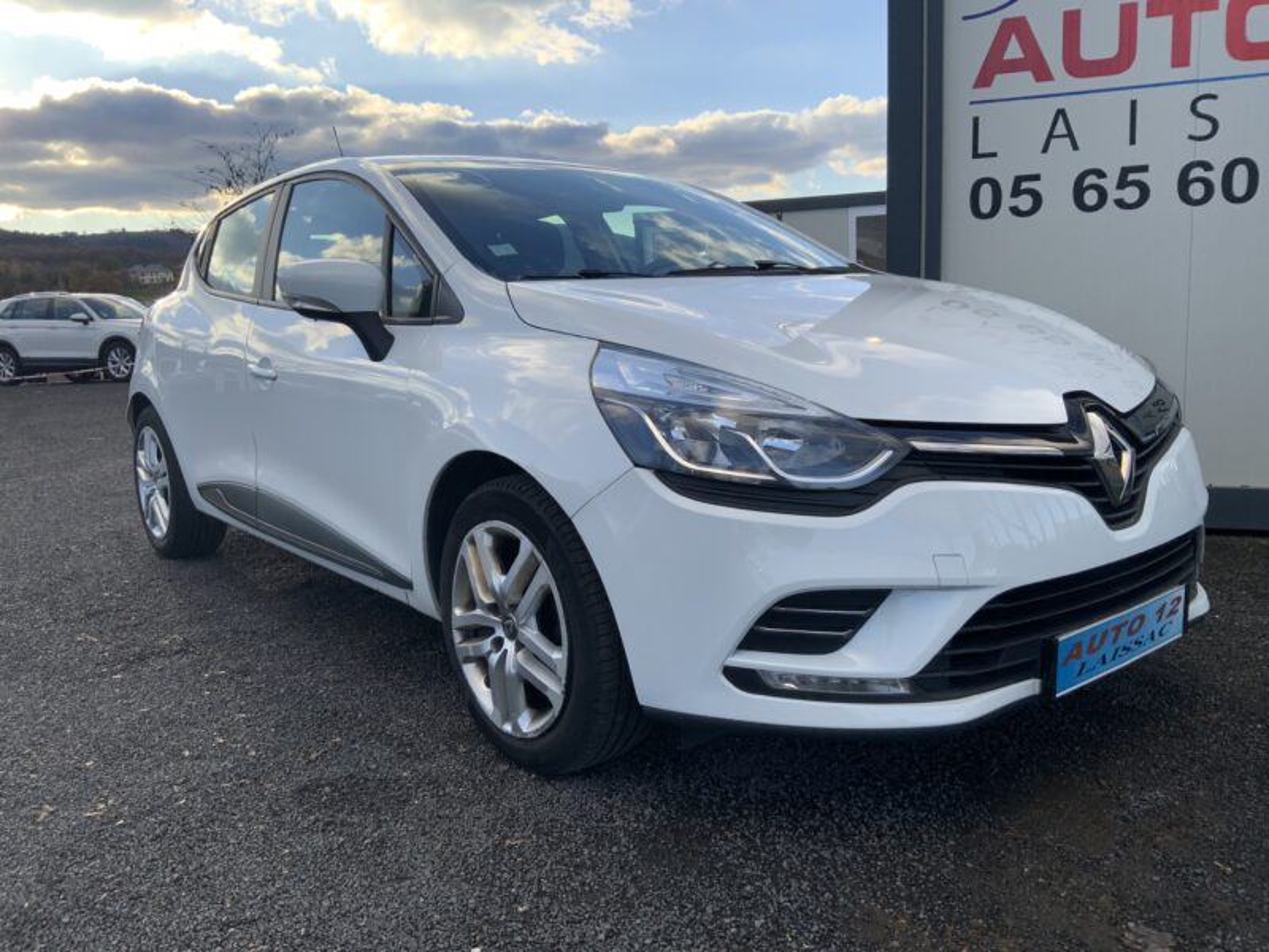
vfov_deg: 48.2
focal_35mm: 29
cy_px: 476
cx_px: 634
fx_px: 1063
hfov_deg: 61.7
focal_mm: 3
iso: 16
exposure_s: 1/719
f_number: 1.8
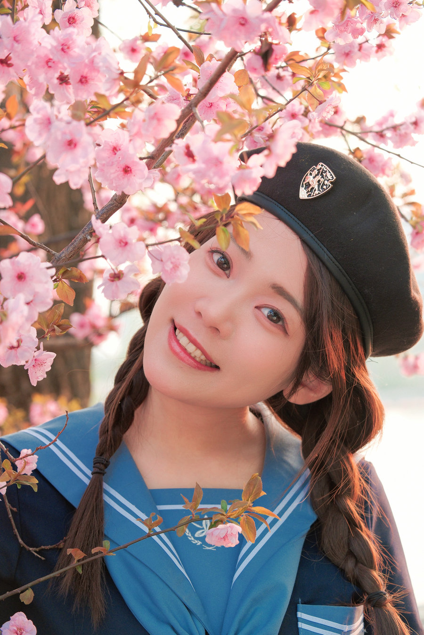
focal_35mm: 75
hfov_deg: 18.2
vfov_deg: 27.0
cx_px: 212
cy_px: 318
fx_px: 1325
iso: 1000
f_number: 4.5
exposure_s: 1/100
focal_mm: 50
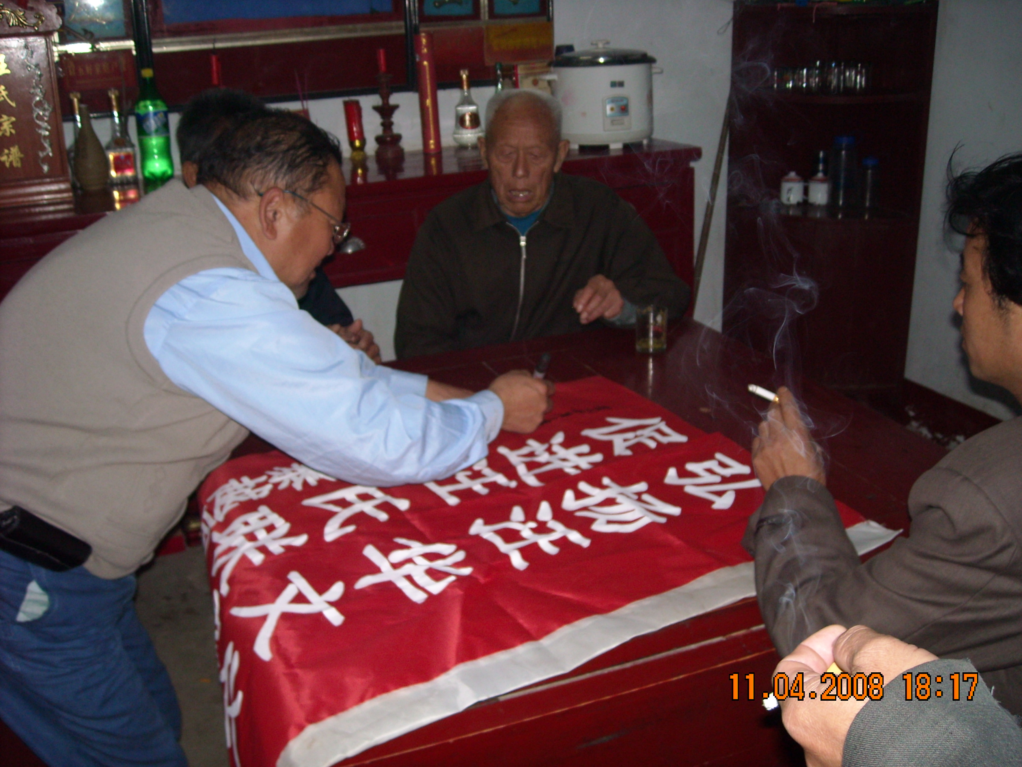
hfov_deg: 52.6
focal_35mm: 35
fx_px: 1033
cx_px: 511
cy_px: 384
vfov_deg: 40.7
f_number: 2.8
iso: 200
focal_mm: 5.7
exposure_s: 1/60
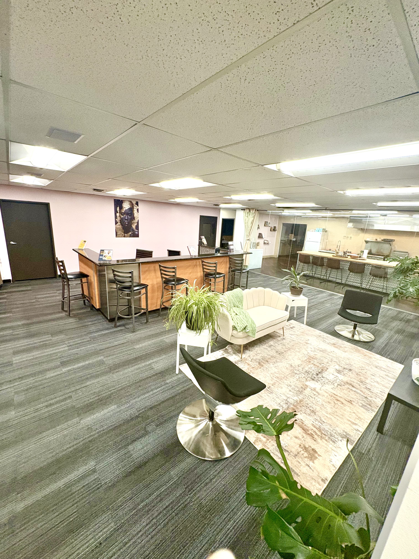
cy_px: 280
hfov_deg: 85.7
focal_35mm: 14
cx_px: 210
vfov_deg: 102.1
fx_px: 226
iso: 250
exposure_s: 1/120
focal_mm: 2.22
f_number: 2.2
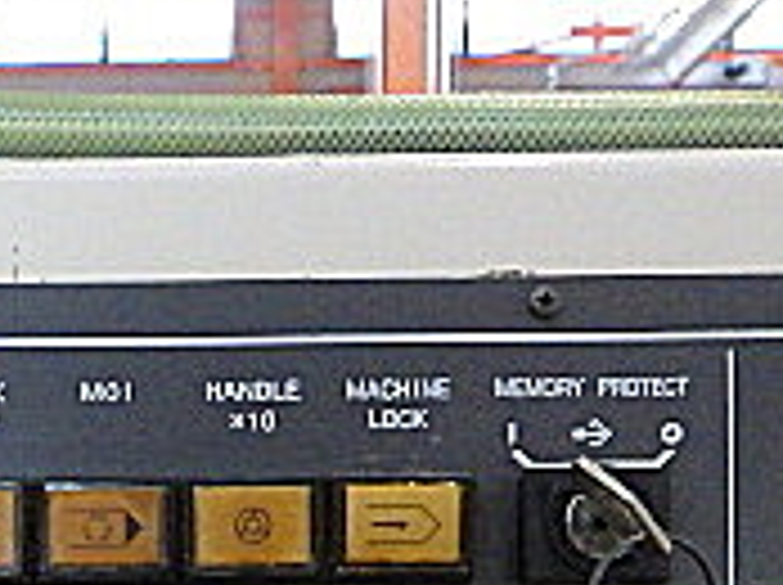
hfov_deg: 18.8
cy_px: 792
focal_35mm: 103
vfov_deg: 13.7
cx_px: 81
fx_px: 2327
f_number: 3.5
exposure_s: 1/45
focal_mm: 5
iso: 400
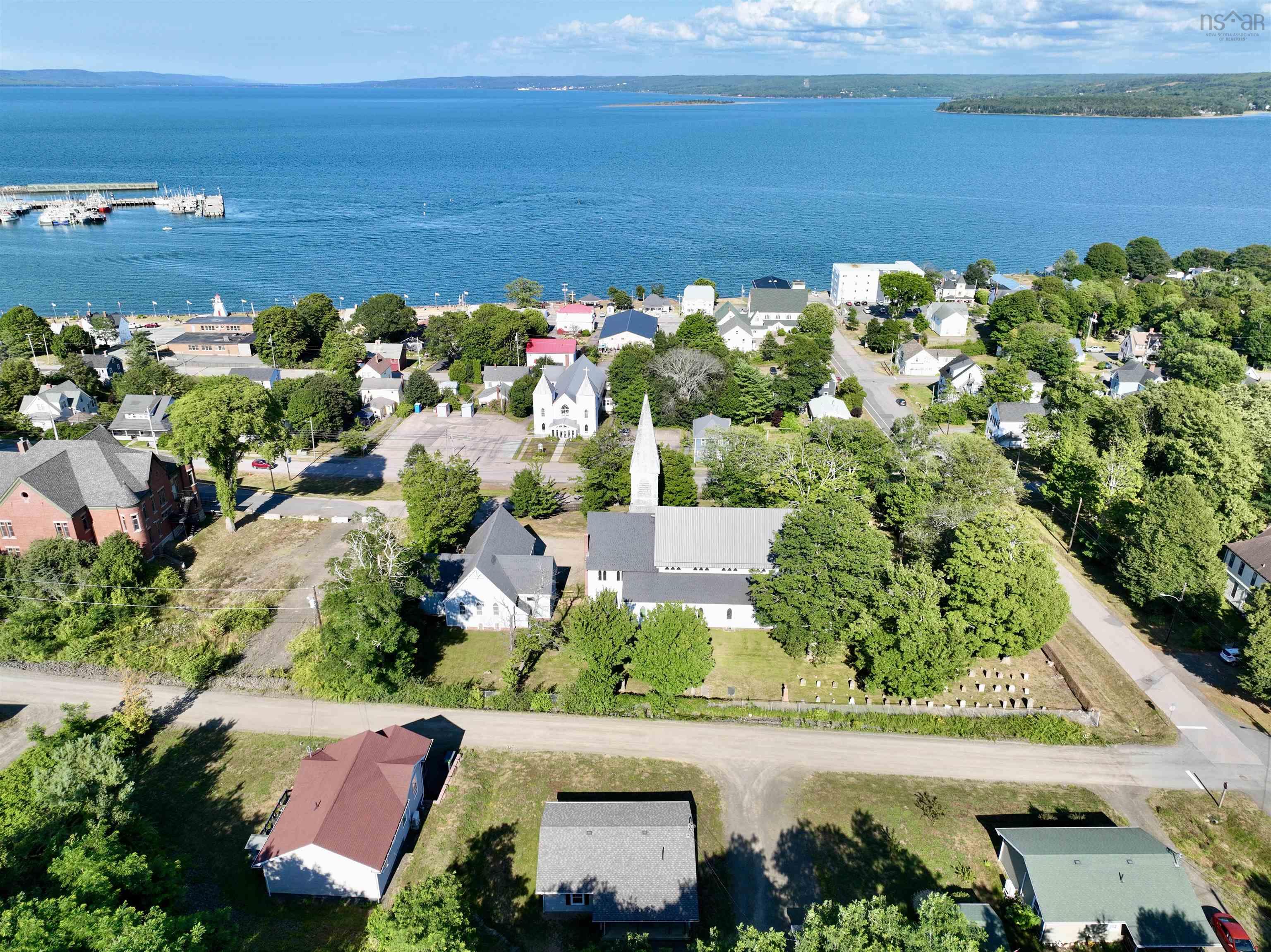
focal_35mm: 24
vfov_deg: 56.8
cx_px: 636
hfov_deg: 71.6
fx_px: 881
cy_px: 476
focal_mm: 12.29
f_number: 2.8
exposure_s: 1/1600
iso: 110
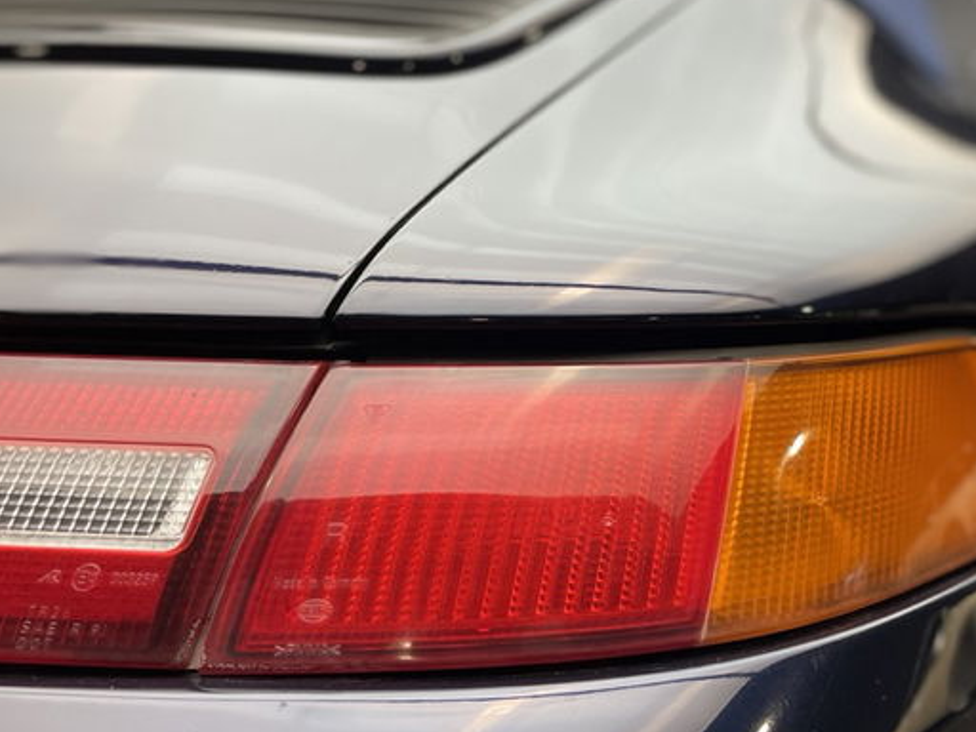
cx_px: 671
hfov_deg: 46.9
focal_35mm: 39
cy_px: 446
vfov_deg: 36.7
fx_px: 1100
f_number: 1.6
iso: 80
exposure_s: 1/50
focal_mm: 4.2
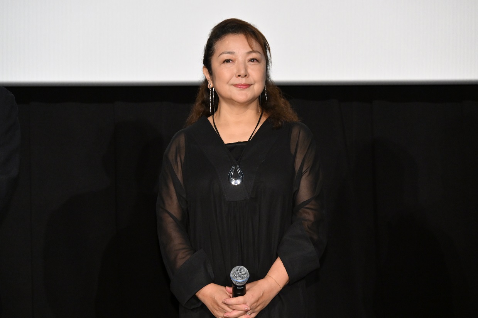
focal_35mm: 135
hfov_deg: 15.2
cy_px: 159
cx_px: 239
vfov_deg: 10.2
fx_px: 1792
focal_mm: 135
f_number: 6.3
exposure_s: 1/200
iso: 3200
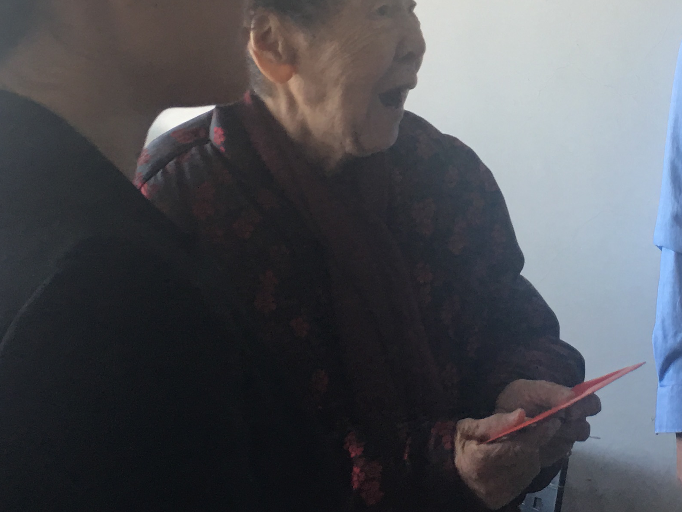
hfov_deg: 25.6
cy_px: 168
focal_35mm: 74
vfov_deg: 19.8
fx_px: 1458
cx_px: 593
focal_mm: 4.15
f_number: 2.2
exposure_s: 1/17
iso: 32
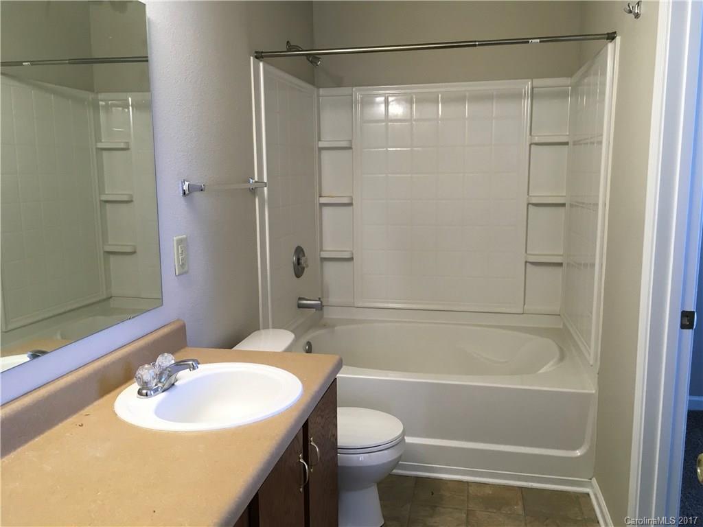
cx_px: 352
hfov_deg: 61.7
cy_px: 264
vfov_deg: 48.2
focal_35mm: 29
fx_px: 589
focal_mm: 4.15
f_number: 2.2
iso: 40
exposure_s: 1/33
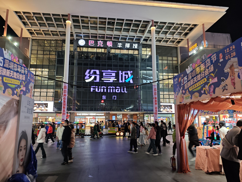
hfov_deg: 71.6
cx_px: 121
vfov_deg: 56.8
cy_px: 91
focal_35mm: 24
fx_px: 168
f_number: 1.6
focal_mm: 5.84
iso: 100
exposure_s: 1/50
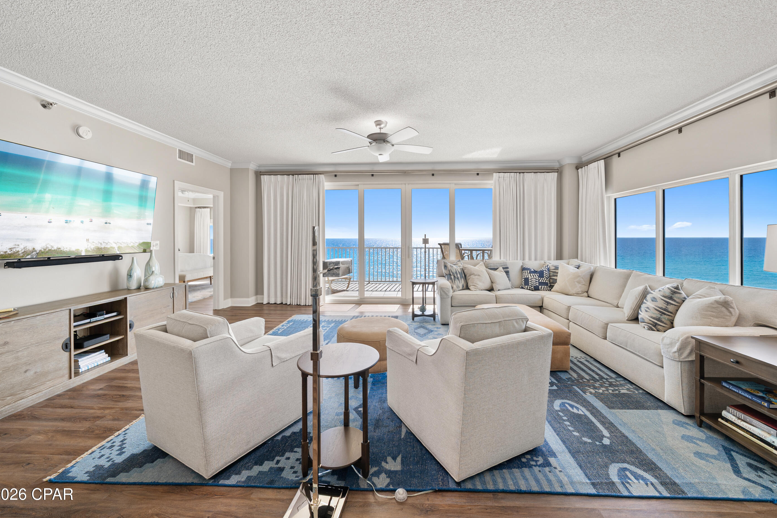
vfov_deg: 85.3
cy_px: 239
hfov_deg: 108.3
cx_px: 399
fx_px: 281
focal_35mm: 13
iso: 80
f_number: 7.1
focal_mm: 12
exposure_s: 1/4
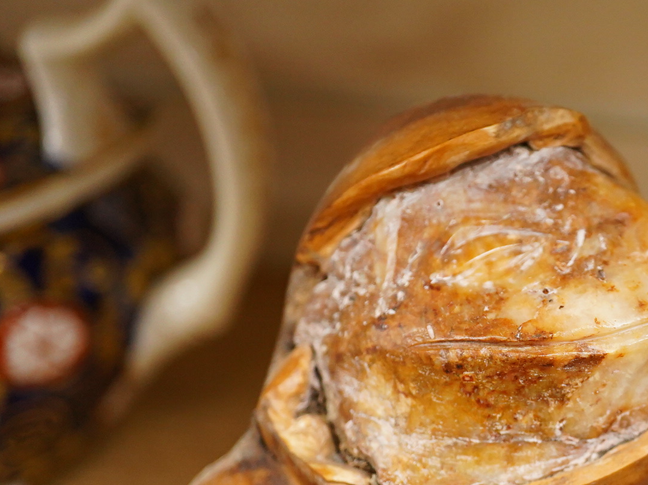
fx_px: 1479
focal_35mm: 79
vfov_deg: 18.6
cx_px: 557
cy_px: 325
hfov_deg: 24.2
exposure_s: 1/320
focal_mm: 30
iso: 2500
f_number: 3.5
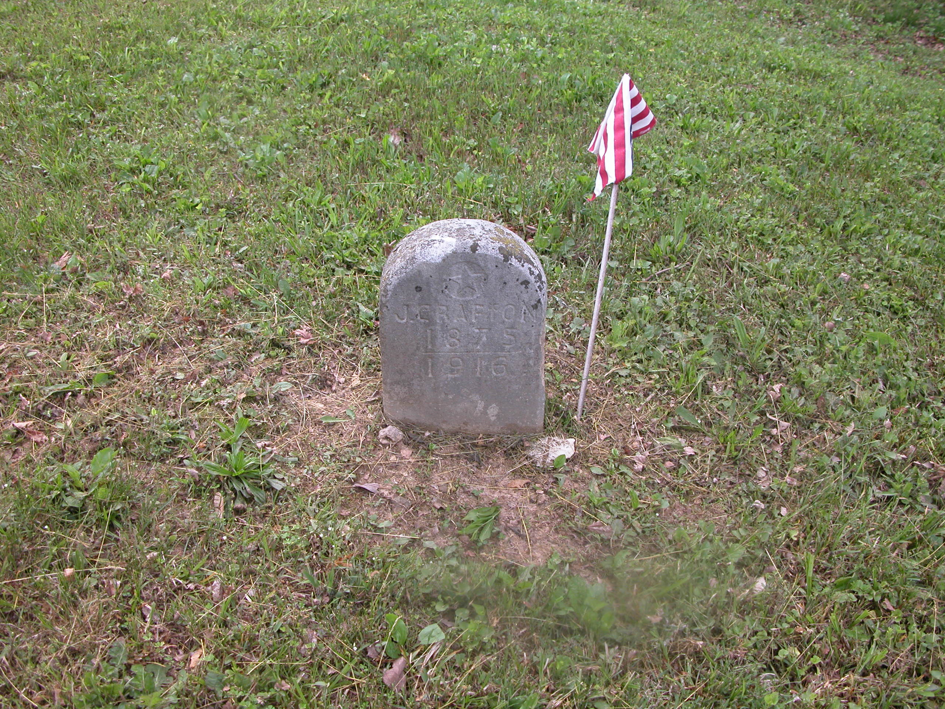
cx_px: 472
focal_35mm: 35
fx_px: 955
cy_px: 354
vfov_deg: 40.7
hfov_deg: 52.6
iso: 100
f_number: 3.5
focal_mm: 8.9
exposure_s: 1/80.6
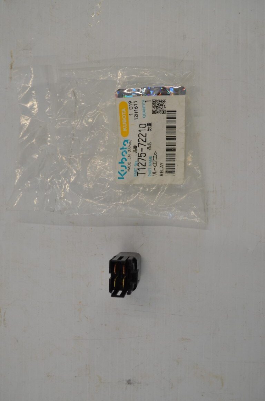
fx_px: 399
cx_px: 132
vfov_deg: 53.2
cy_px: 200
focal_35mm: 36
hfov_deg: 36.7
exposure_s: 1/125
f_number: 5.6
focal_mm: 24
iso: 400
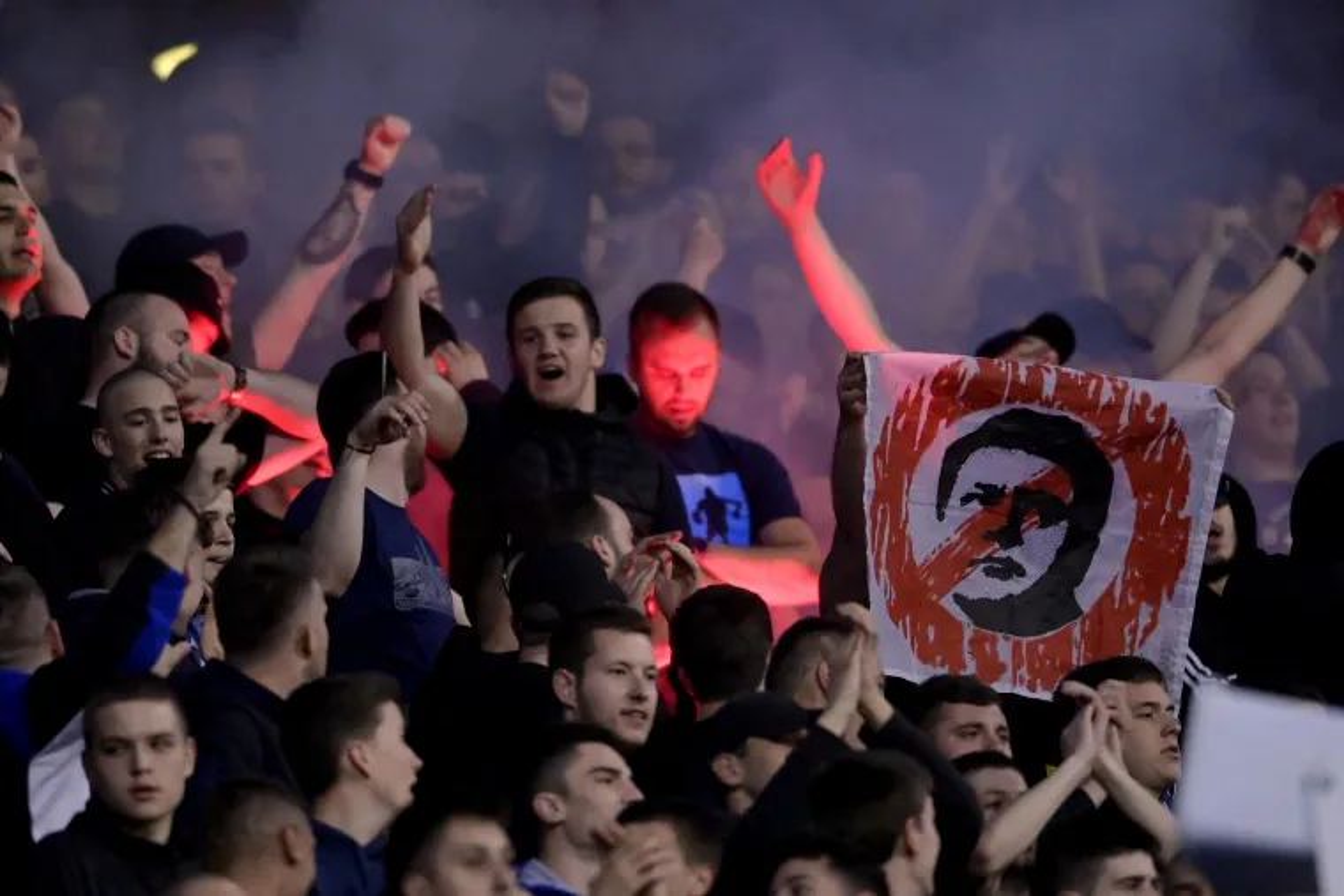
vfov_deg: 3.4
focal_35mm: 400
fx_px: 14935
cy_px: 448
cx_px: 672
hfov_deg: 5.2
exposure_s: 1/1000
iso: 5000
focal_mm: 400
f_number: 2.8
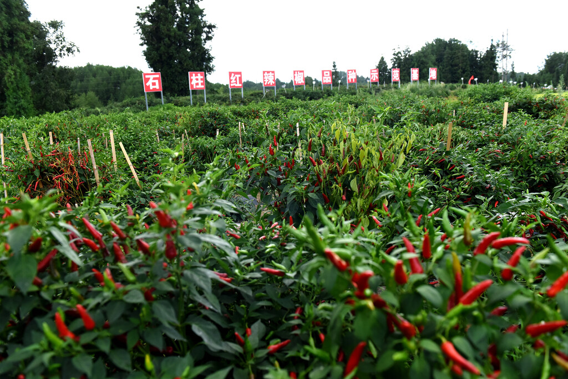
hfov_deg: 58.7
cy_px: 190
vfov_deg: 41.1
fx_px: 505
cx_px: 284
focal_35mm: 32
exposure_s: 1/2500
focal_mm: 32
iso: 1250
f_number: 4.5
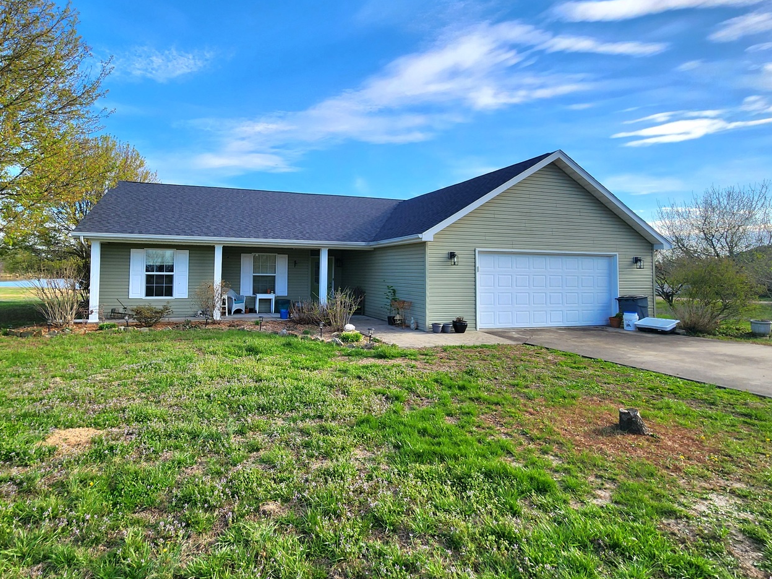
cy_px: 254
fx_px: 335
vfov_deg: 81.4
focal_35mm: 15
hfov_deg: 97.4
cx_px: 328
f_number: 2.2
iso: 50
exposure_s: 1/1429
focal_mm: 2.2
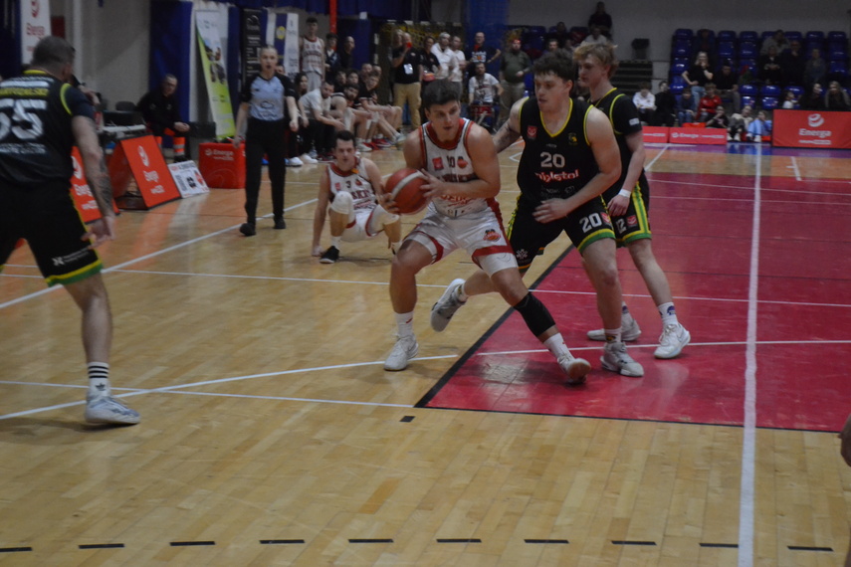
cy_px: 284
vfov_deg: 16.6
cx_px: 426
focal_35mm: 82
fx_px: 1950
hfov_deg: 24.6
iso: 3200
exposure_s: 1/250
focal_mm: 55
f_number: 5.6
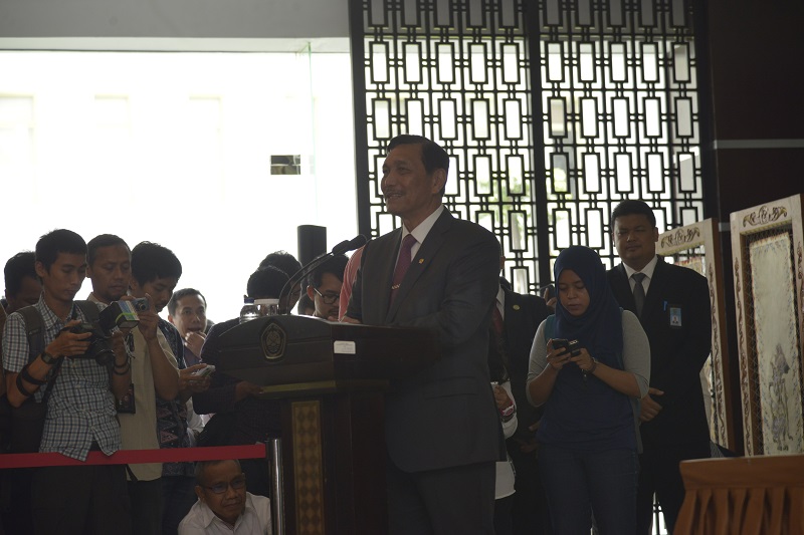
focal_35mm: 120
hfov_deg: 17.1
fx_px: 2679
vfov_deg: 11.4
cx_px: 402
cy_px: 268
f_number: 5
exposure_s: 1/200
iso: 1600
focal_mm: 120
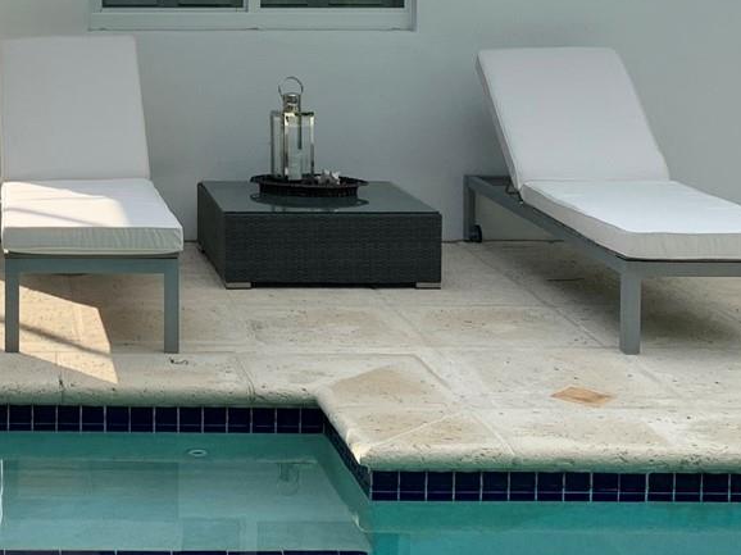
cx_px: -10
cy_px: 23
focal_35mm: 72
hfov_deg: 25.6
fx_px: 1541
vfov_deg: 19.9
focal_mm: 4.25
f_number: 1.8
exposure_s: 1/1513
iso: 25
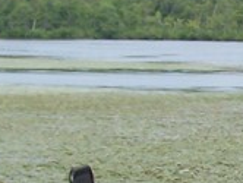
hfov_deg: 8.3
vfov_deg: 6.3
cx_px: 329
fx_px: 1645
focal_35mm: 234
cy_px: 212
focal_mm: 6.3
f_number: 4
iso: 64
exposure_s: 1/400
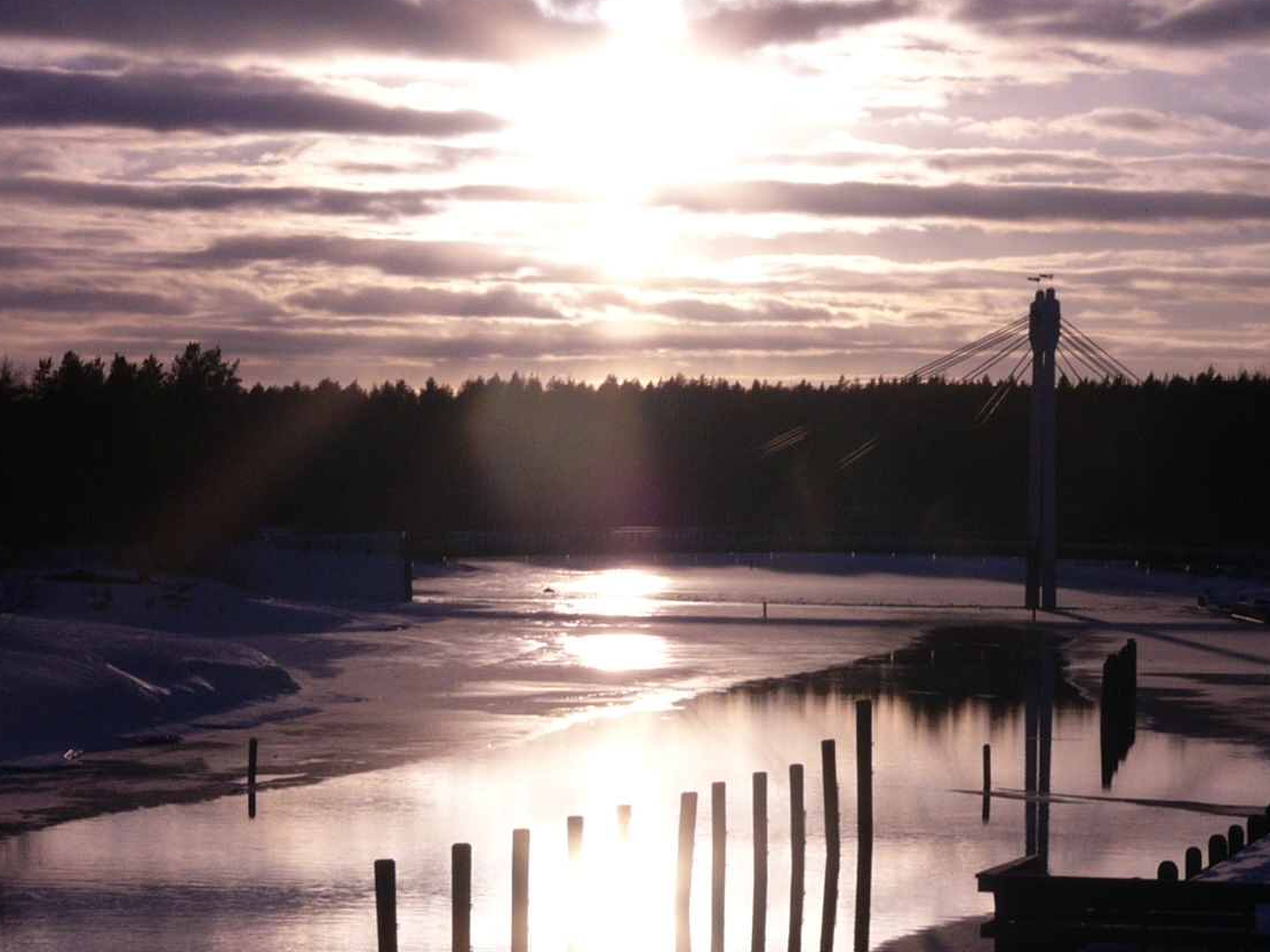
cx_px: 624
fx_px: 5759
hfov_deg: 12.6
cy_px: 486
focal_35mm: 157
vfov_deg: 9.5
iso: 50
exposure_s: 1/800
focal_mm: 14.4
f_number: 7.3
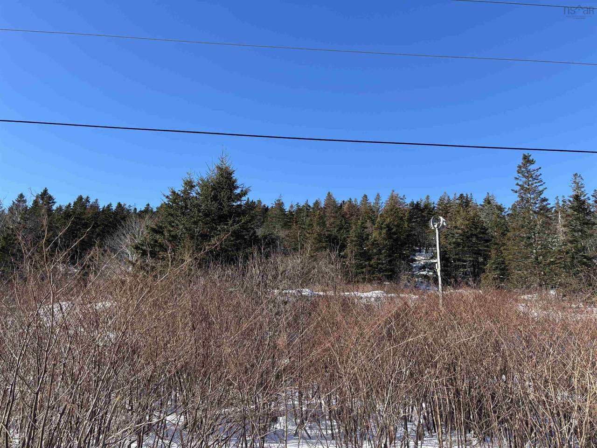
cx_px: 298
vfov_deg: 53.1
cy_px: 224
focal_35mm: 26
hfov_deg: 67.3
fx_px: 448
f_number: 1.6
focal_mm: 5.96
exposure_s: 1/1783
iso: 50
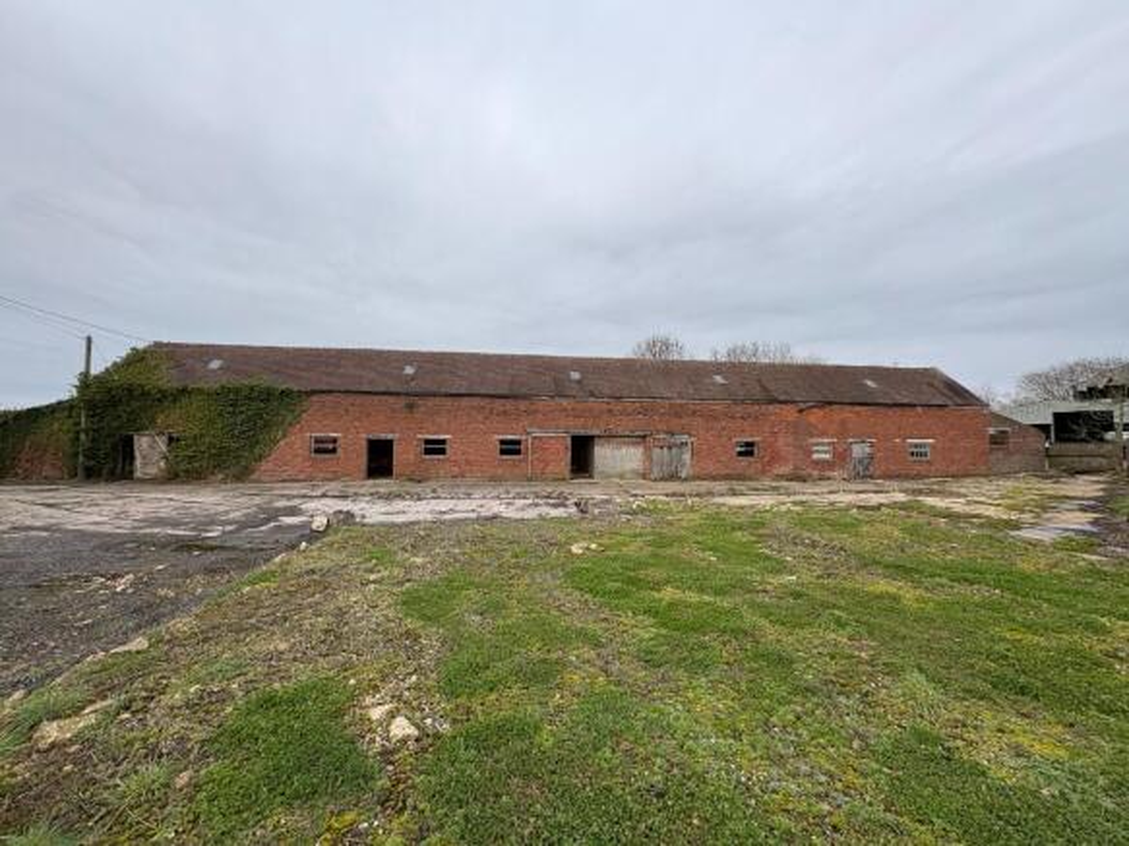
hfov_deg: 102.1
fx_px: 457
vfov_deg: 85.7
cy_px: 423
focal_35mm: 14
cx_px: 564
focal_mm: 2.22
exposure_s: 1/625
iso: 40
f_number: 2.2
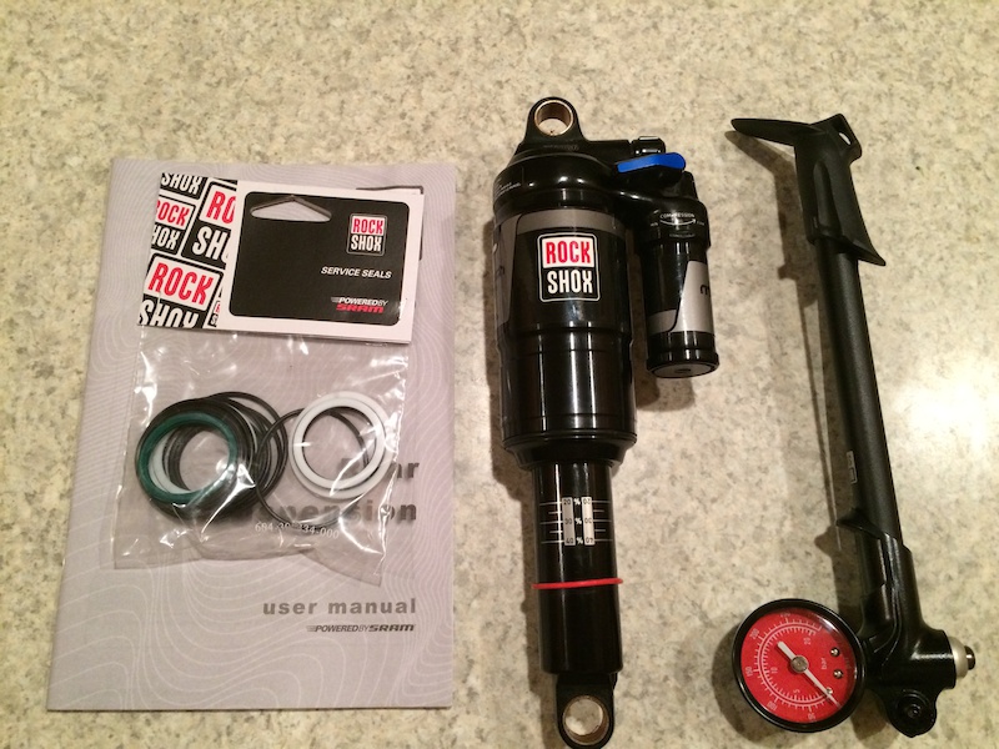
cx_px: 500
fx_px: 837
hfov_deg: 61.7
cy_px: 374
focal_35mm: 29
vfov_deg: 48.2
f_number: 2.2
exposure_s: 1/30
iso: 250
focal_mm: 4.15
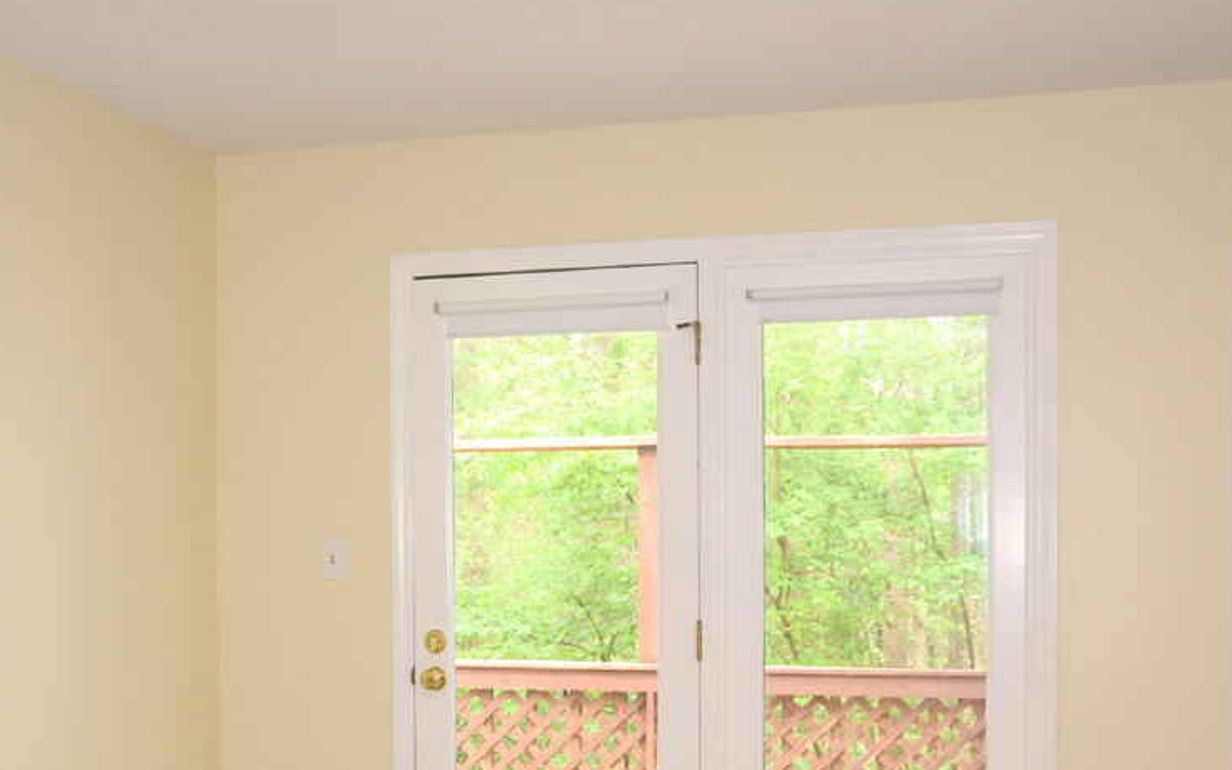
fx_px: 1780
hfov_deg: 38.1
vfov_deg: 24.0
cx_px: 523
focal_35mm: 53
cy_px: 625
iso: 400
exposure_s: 1/80
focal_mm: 20
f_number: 4.5
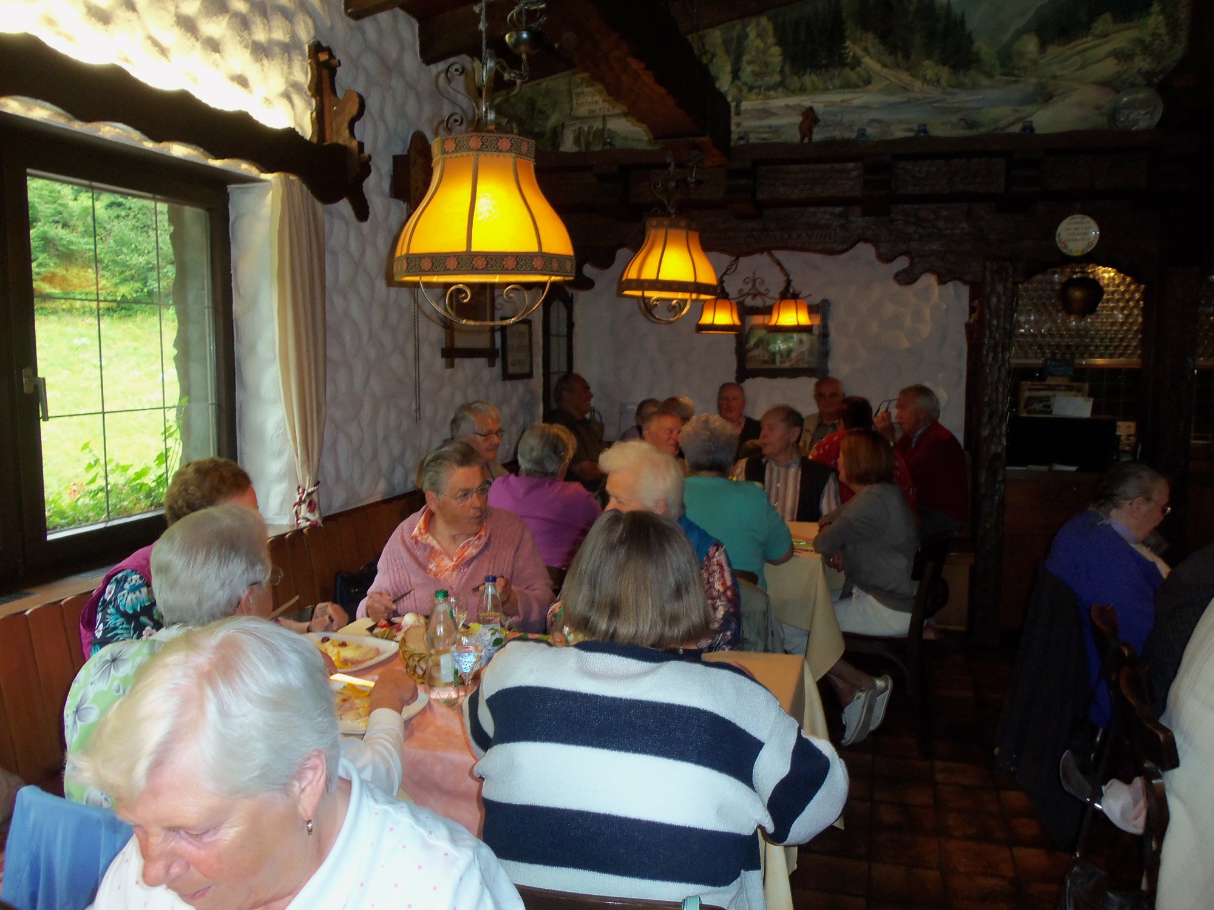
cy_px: 455
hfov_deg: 61.7
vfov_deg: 48.2
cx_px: 607
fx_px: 1017
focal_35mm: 29
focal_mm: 5.2
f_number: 3.4
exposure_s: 1/30
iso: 100
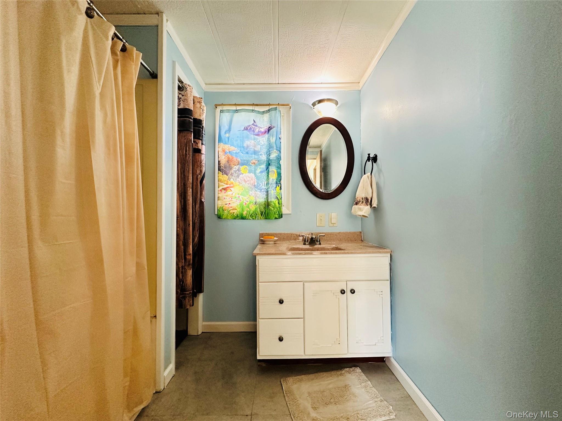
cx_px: 281
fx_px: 227
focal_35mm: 14
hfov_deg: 102.1
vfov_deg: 85.7
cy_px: 210
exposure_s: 1/60
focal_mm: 2.22
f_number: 2.2
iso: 250
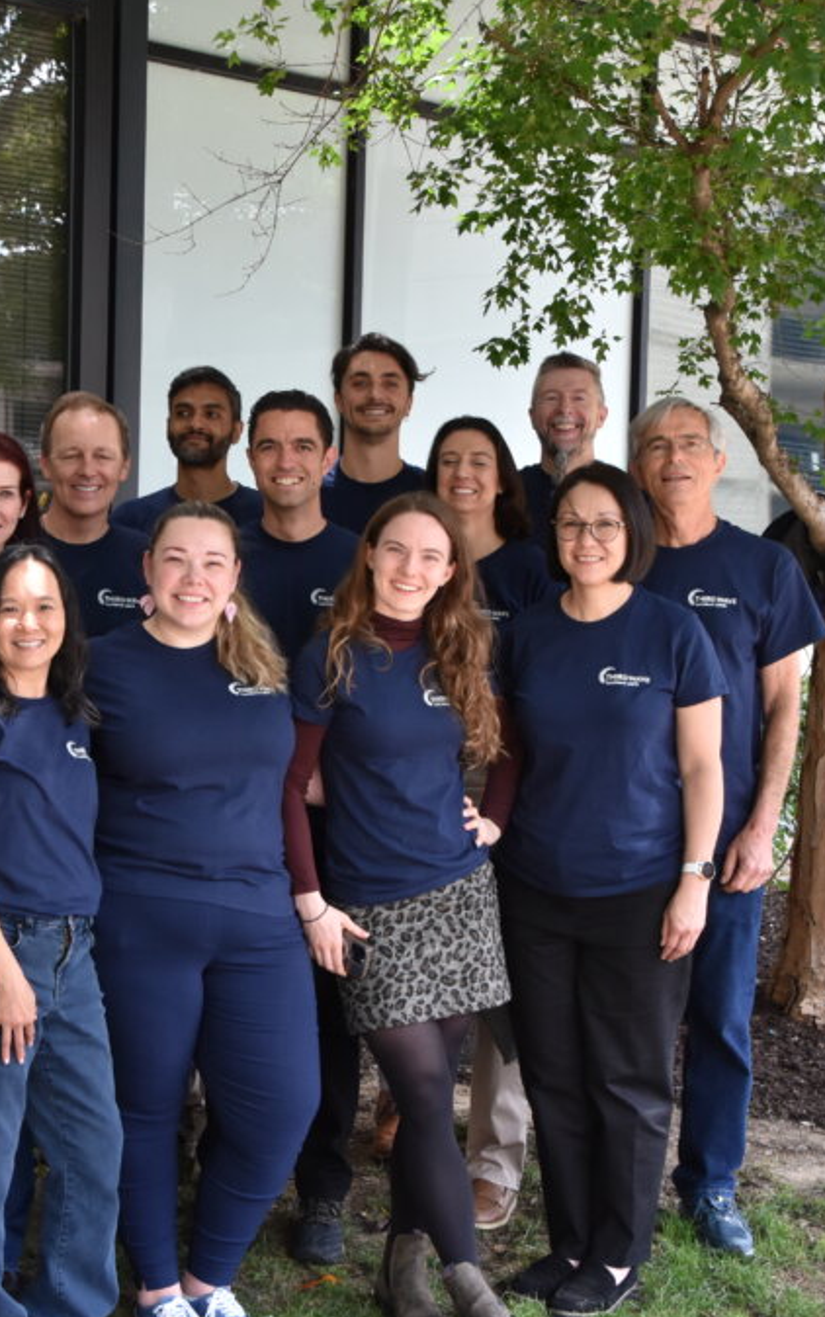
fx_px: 2335
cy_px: 658
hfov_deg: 19.9
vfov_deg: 31.5
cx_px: 209
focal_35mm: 65
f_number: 8
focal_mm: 28
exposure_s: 1/250
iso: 800
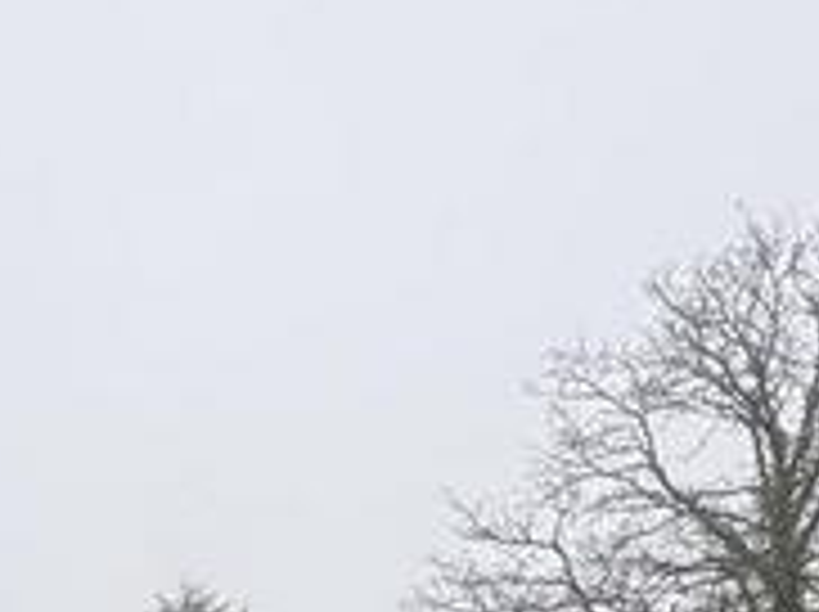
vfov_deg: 15.9
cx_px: 252
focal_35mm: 69
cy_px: 1274
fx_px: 1630
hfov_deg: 28.0
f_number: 2.2
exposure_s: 1/756
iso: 40
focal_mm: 2.22
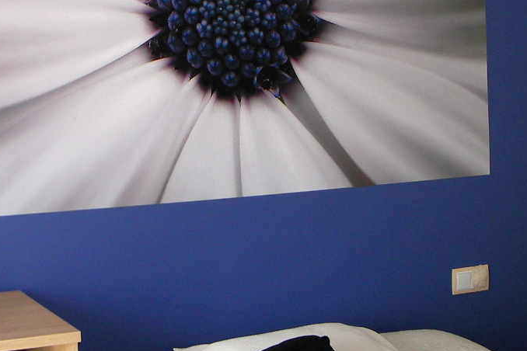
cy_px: 82
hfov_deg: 28.8
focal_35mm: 70
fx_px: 1025
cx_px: 232
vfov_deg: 19.3
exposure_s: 1/30
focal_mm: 6.3
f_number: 3.3
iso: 100
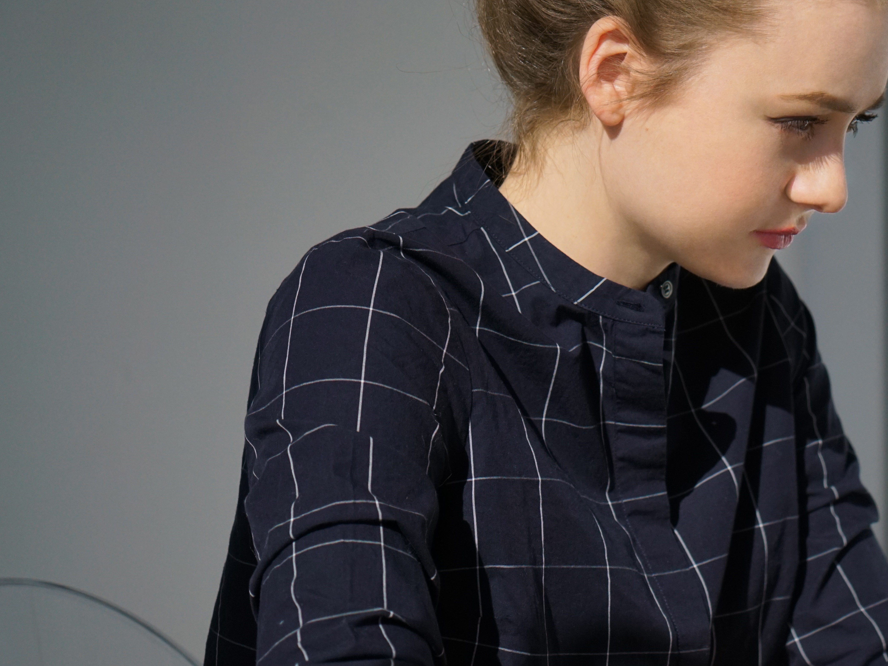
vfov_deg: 12.8
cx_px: 770
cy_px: 382
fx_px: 2976
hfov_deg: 16.8
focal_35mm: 116
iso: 1000
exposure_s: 1/8000
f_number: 4
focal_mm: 63
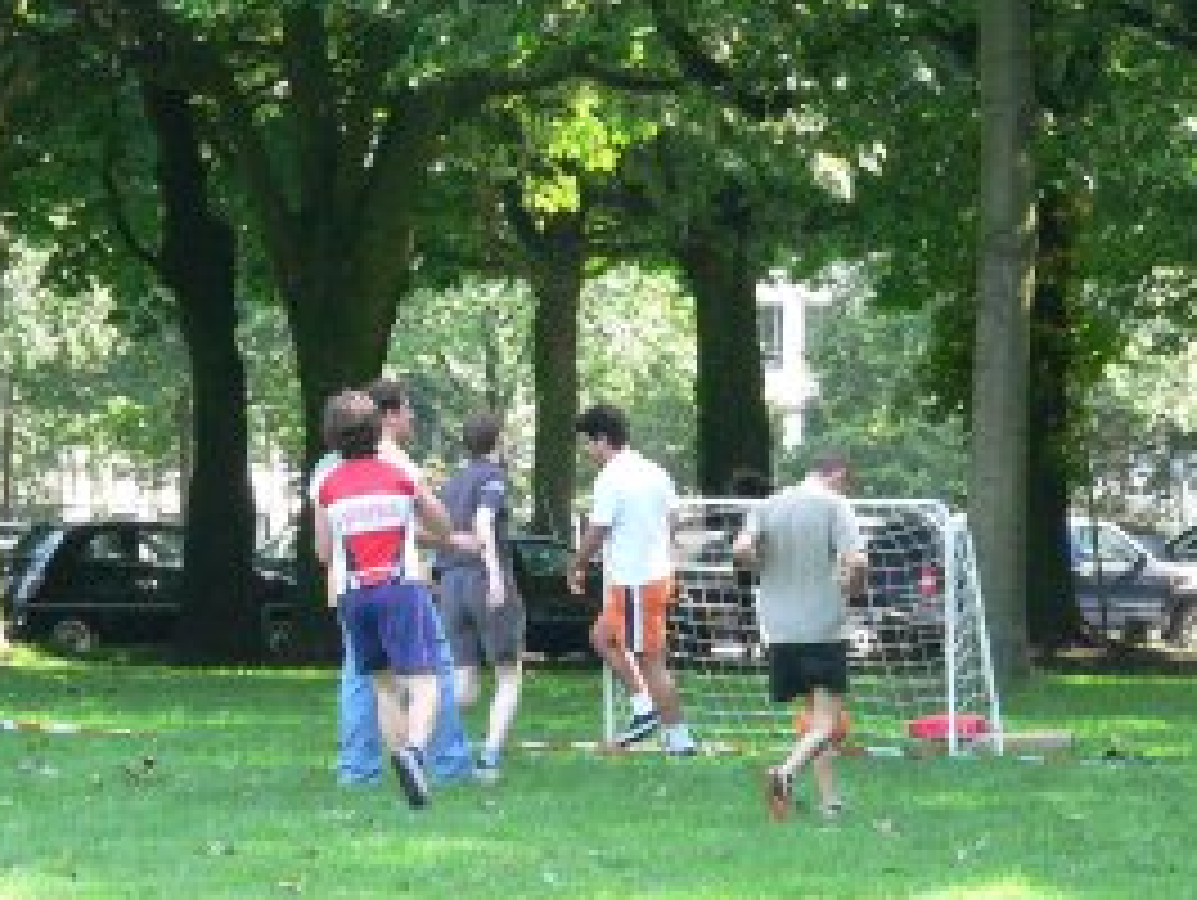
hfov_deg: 8.8
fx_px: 7787
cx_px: 306
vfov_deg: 6.6
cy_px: 734
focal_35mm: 225
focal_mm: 22.1
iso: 400
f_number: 5.2
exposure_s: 1/200
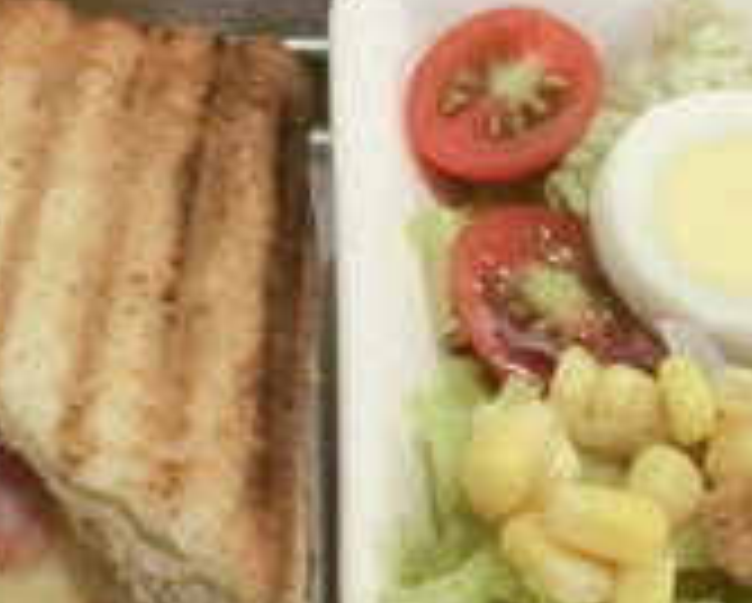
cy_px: 446
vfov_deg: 18.2
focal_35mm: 84
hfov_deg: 22.7
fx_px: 1872
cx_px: 383
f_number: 3
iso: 1600
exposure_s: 1/30
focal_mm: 4.24
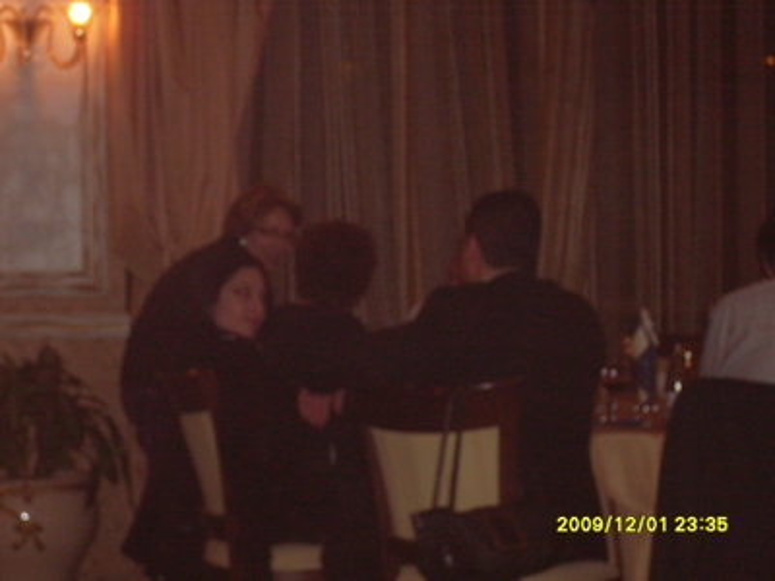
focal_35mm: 114
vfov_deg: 13.0
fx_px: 2552
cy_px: 290
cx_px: 388
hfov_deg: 17.3
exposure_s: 1/60
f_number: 5.2
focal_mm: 18.9
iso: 240
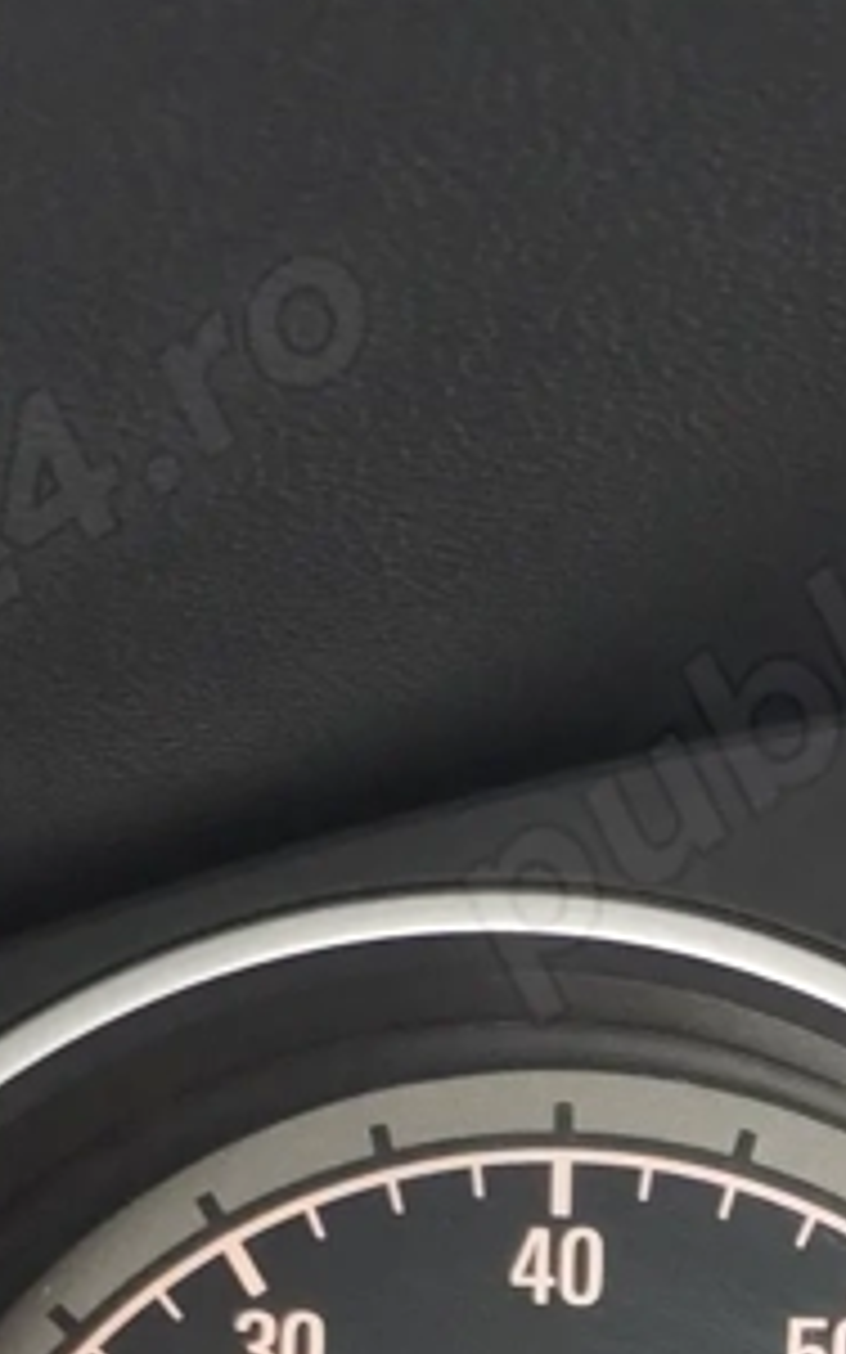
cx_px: 1462
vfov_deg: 14.4
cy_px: 2002
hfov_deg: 9.2
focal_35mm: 136
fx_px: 5019
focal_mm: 4.75
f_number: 1.8
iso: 252
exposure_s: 1/50
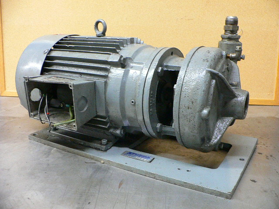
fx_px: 282
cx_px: 140
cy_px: 104
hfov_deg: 52.6
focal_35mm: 35
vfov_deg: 40.7
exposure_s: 1/8
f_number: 2.8
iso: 200
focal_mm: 4.6
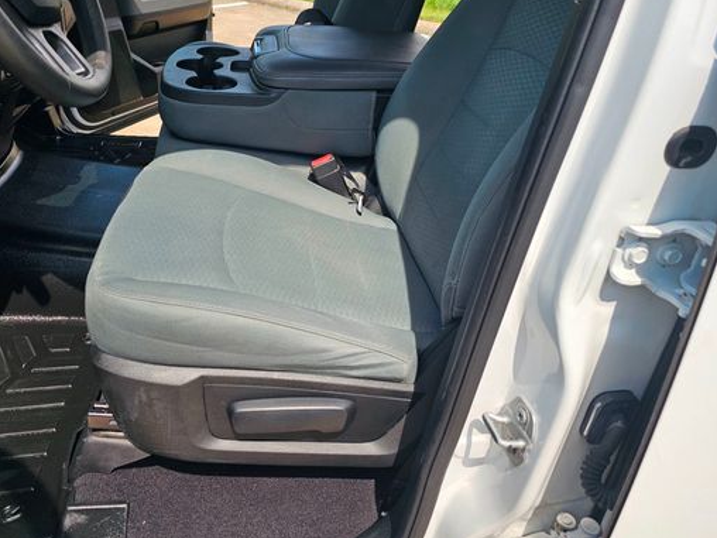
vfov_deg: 48.0
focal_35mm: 29
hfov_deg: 61.6
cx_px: 336
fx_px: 601
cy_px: 217
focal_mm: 6.3
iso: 10
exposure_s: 1/490
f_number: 1.7
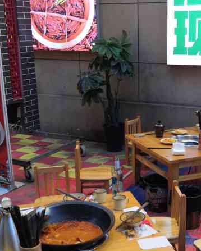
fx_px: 409
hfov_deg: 27.4
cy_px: 142
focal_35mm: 55
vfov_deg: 34.1
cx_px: 138
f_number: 1.8
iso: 160
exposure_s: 1/50
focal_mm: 3.95
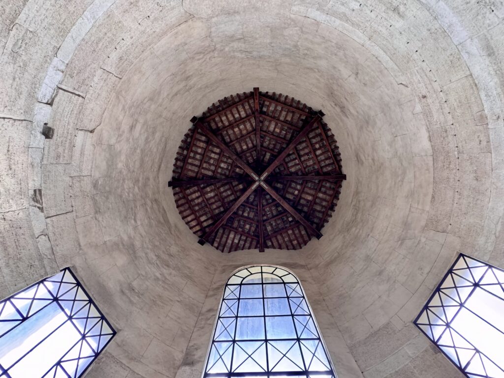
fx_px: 204
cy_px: 189
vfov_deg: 85.7
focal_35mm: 14
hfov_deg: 102.1
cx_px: 252
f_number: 2.2
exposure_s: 1/60
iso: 400
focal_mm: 2.22
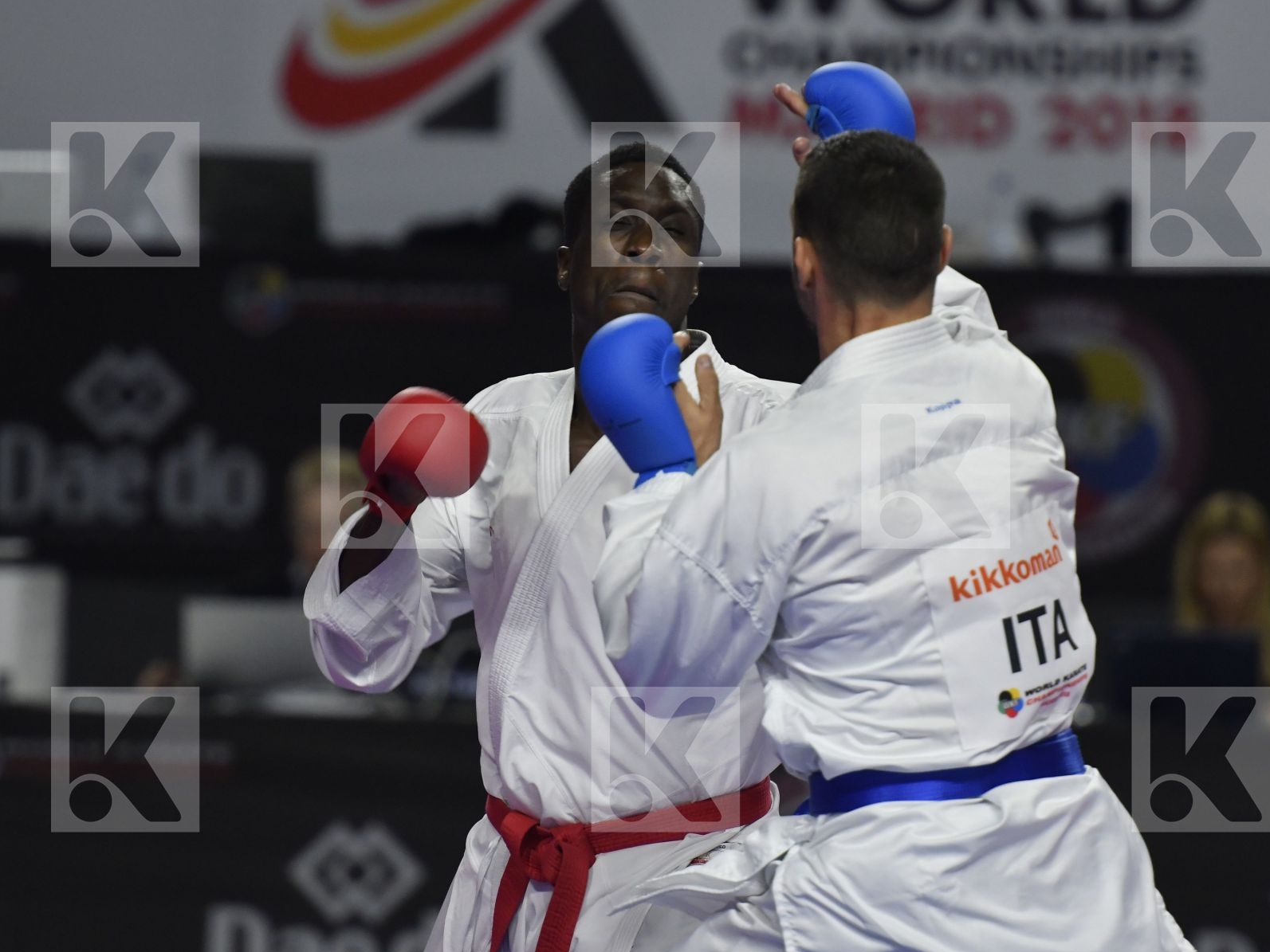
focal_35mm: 456
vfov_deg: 3.3
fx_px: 16731
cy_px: 476
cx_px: 666
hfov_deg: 4.3
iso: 1250
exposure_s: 1/800
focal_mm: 280
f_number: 4
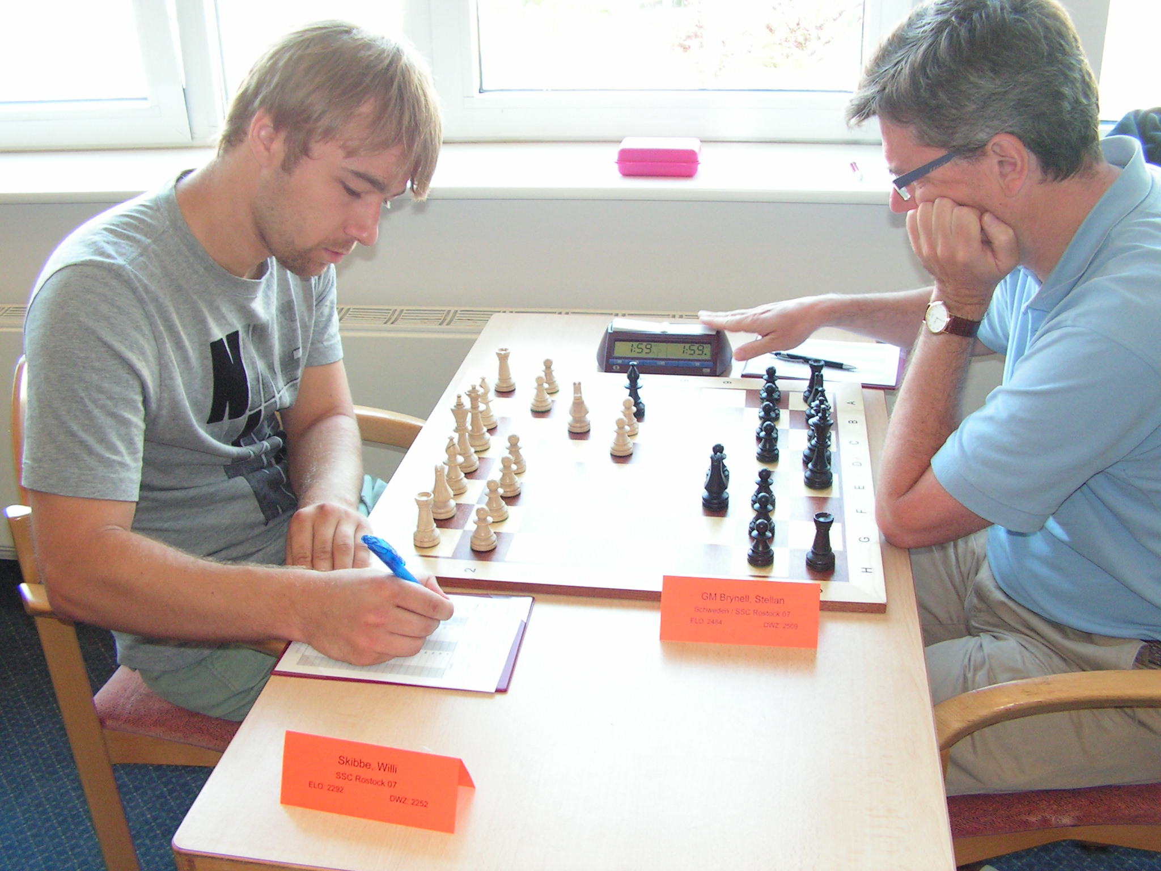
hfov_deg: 51.4
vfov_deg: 39.7
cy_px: 436
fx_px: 1207
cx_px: 580
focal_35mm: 36
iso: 200
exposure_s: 1/40
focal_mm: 6
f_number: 3.2
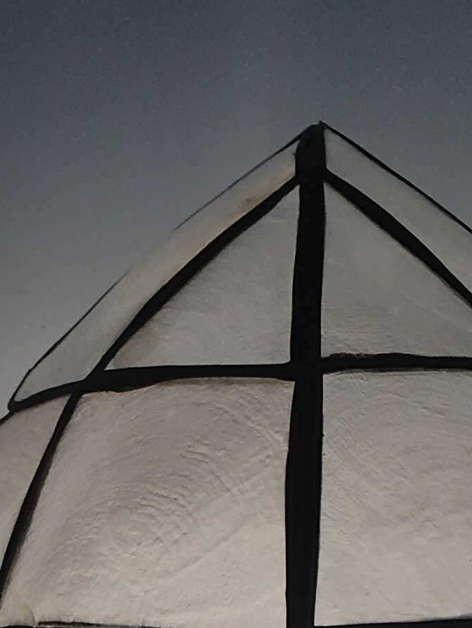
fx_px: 2362
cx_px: 192
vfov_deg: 13.4
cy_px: 1183
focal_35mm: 130
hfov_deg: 11.4
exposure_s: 1/148
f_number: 2.2
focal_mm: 4.15
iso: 25
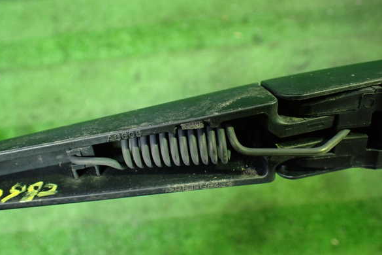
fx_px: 340
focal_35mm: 32
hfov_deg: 58.7
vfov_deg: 41.1
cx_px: 187
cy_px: 131
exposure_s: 1/30
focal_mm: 5.4
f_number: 2.3
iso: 800
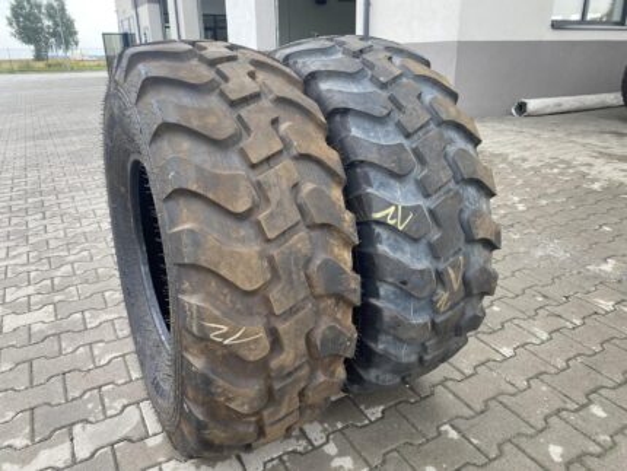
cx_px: 314
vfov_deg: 53.1
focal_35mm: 26
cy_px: 236
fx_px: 471
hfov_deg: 67.3
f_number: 1.8
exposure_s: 1/161
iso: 32
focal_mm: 4.25
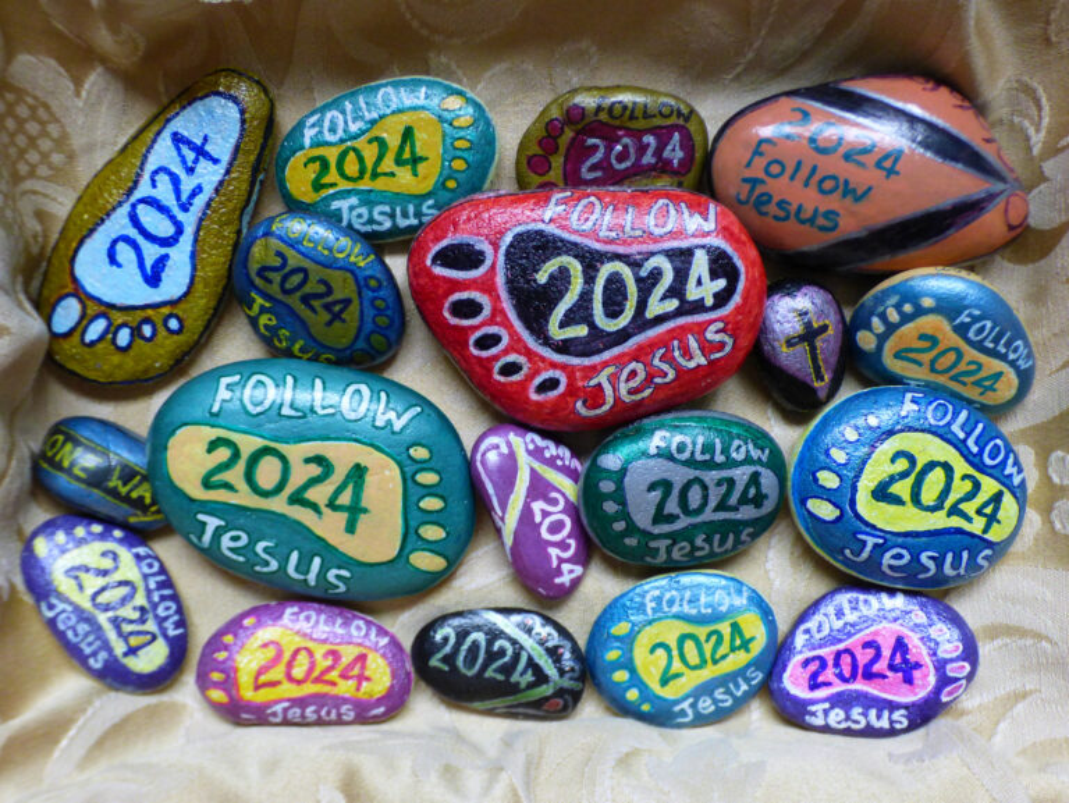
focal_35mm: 28
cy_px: 402
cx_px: 534
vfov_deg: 49.8
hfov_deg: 63.4
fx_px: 865
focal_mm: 4.83
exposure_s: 1/30
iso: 400
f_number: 3.2
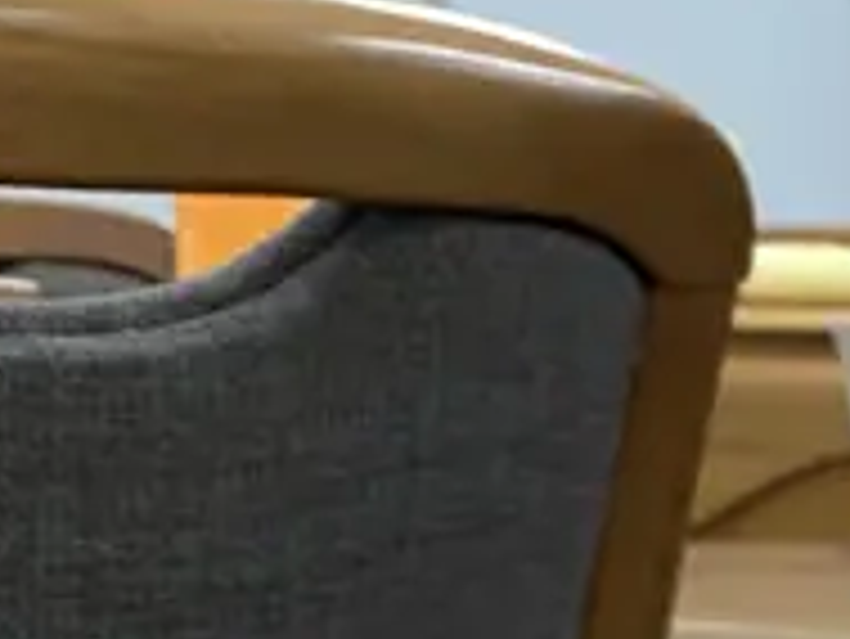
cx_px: 2190
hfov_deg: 11.2
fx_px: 3464
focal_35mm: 141
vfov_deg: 9.9
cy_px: 1238
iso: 64
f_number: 1.8
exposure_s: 1/50
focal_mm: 4.25
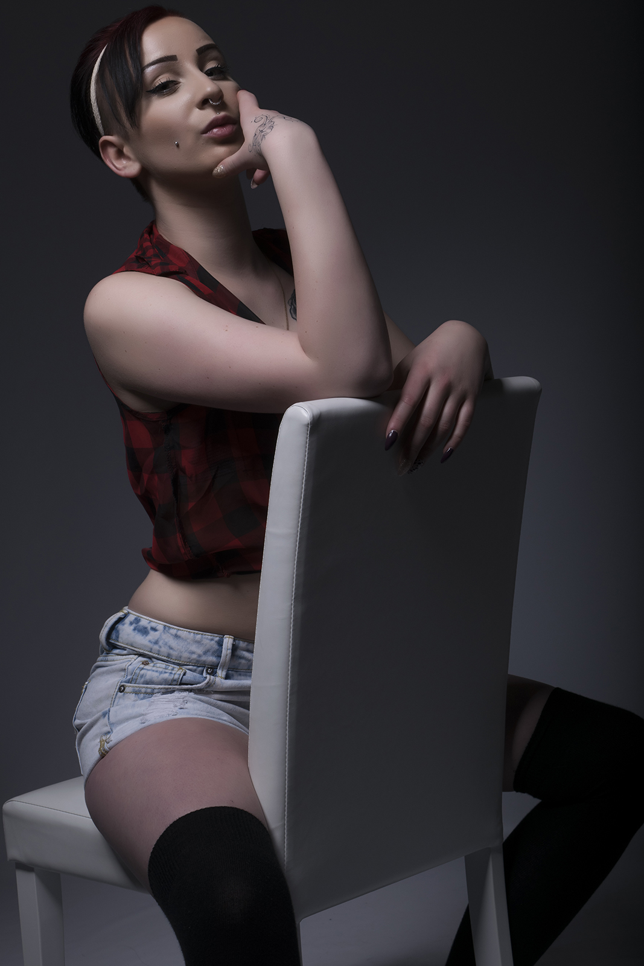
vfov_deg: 28.1
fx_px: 1931
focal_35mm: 72
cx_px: 322
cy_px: 483
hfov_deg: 18.9
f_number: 13
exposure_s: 1/200
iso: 100
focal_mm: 48
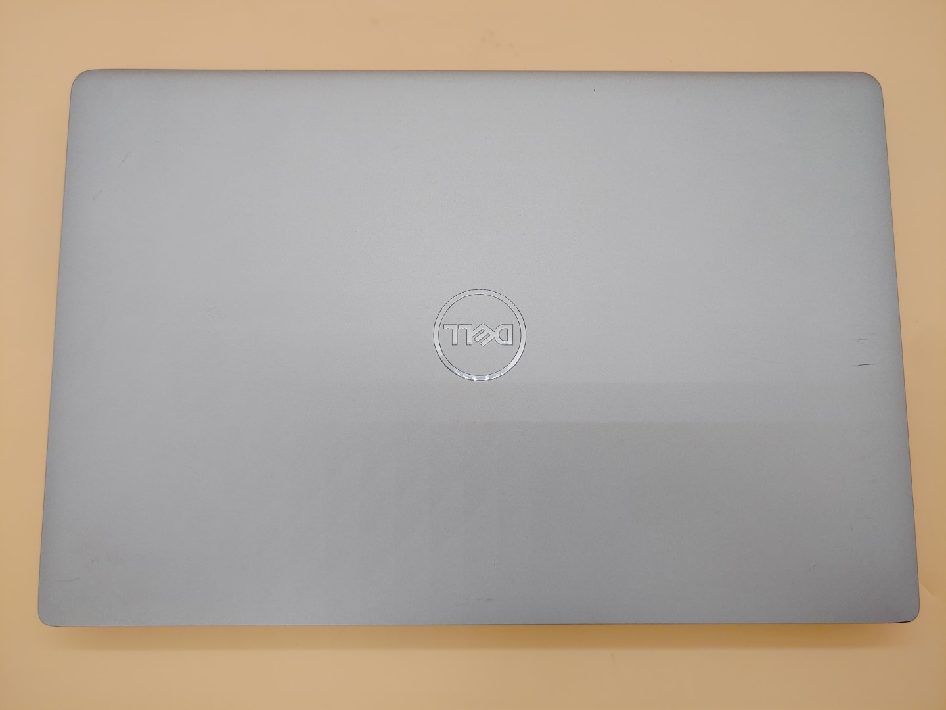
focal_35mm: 26
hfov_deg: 67.3
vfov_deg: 53.1
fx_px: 711
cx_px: 473
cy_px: 355
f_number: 1.8
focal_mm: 4.36
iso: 50
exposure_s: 1/60
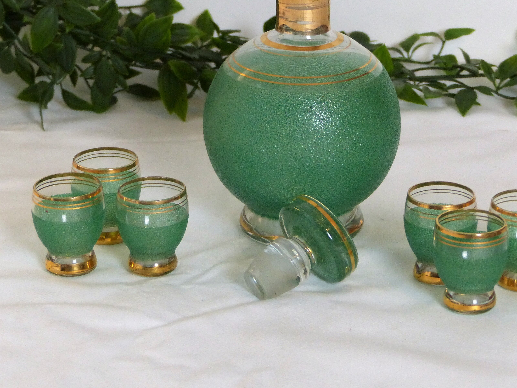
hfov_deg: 14.7
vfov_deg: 11.1
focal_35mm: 134
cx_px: 292
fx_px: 2001
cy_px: 170
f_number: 2.8
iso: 400
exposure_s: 1/60
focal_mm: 17.8
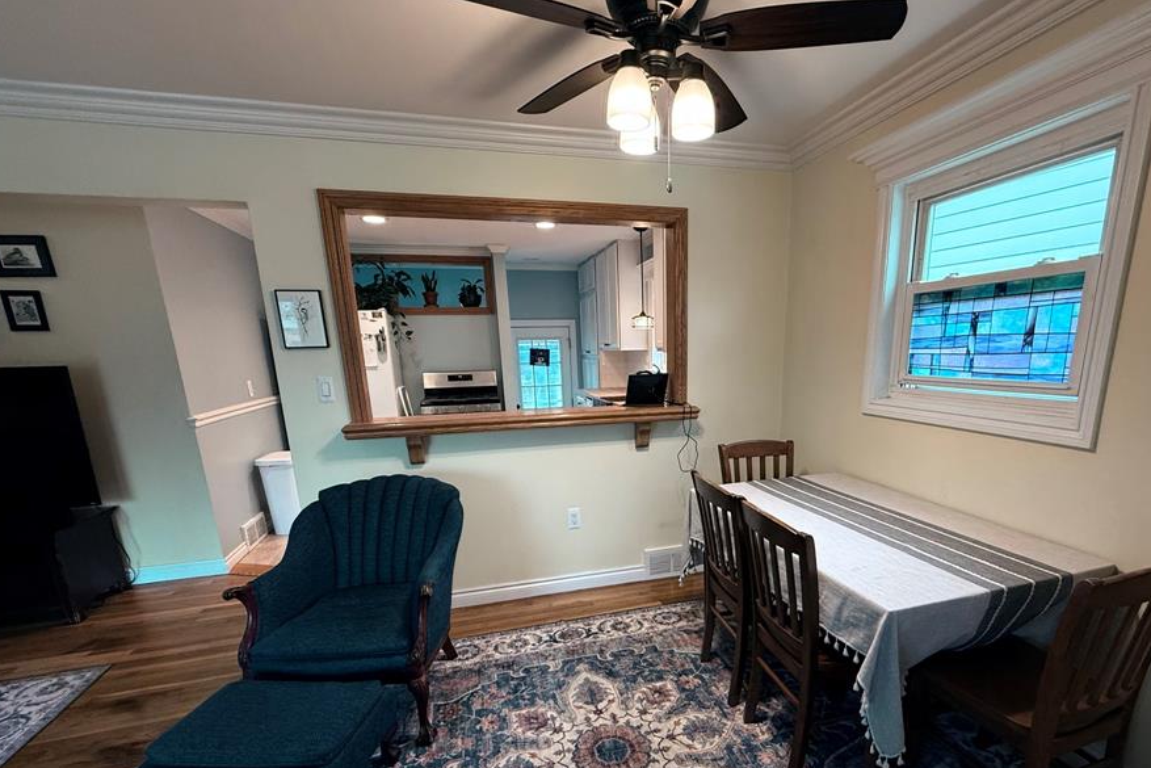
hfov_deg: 92.9
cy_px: 480
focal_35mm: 17
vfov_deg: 69.3
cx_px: 637
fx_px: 544
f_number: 2.2
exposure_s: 1/60
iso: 320
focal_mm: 2.22
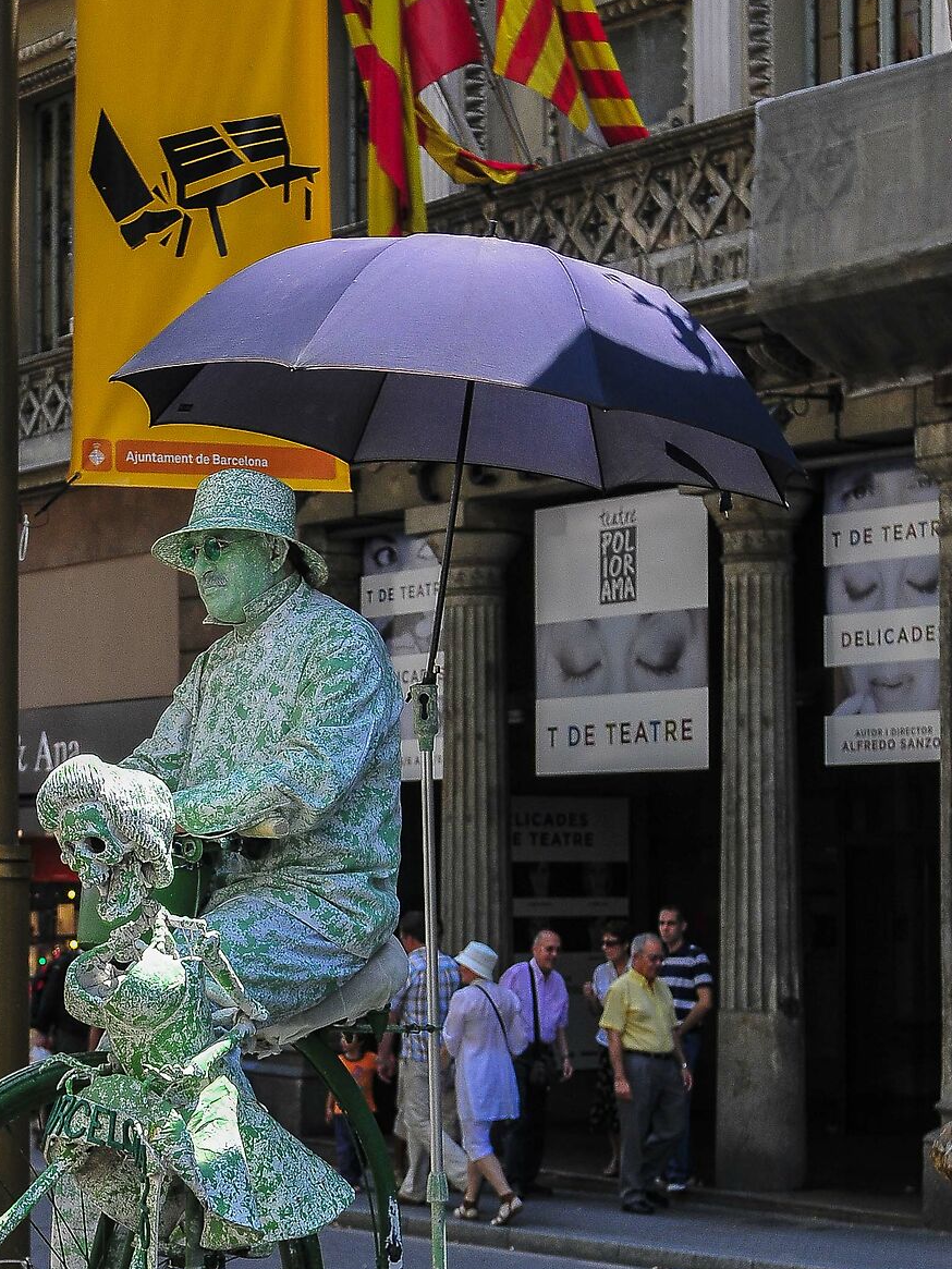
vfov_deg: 21.9
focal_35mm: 89
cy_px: 825
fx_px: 3263
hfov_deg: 16.5
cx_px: 234
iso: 200
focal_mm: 30
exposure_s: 1/80
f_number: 4.5
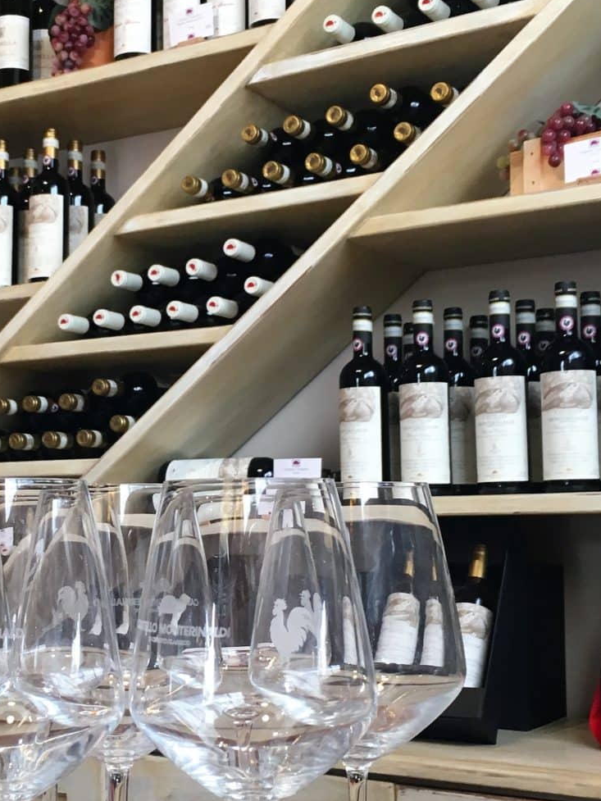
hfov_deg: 25.3
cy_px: 462
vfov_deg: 33.7
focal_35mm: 57
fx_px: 1319
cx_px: 140
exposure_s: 1/33
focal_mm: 4.15
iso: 40
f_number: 2.2
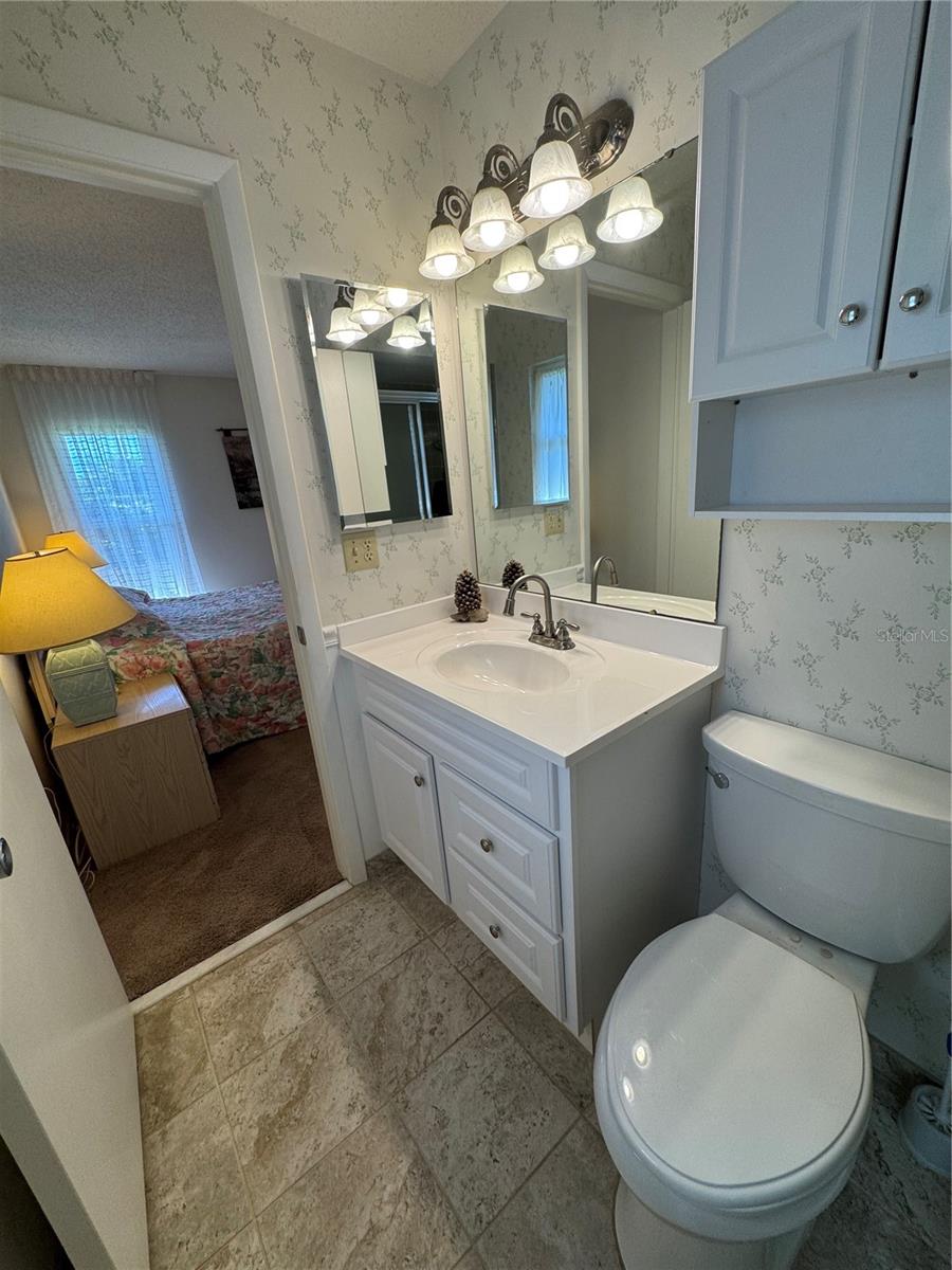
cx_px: 476
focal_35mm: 14
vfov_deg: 102.1
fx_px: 513
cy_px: 635
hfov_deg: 85.7
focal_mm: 2.22
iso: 80
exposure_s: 1/120
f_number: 2.2
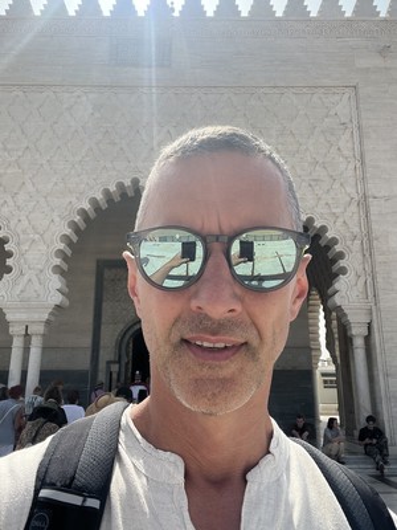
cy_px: 265
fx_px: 459
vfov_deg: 60.0
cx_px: 198
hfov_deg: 46.8
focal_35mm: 30
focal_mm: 2.71
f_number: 2.2
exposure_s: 1/794
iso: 32
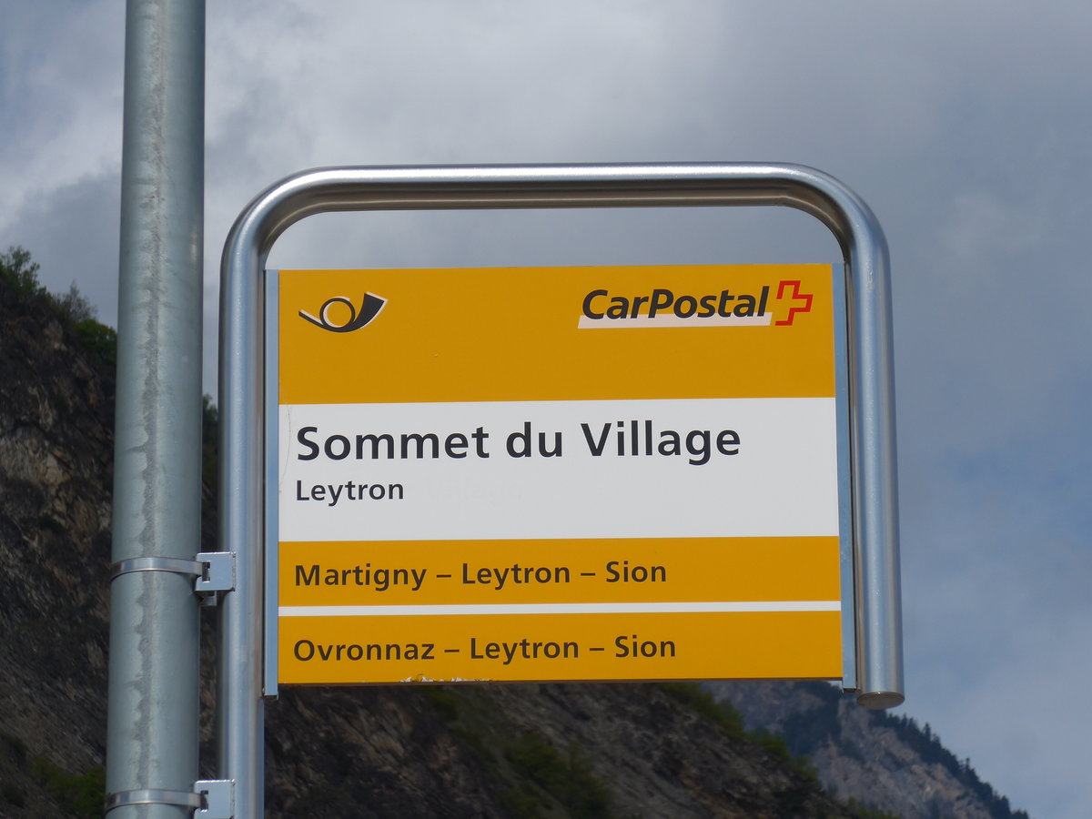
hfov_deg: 11.2
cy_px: 410
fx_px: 5552
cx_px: 546
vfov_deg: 8.4
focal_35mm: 176
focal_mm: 34.2
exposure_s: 1/1000
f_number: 5.6
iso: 80
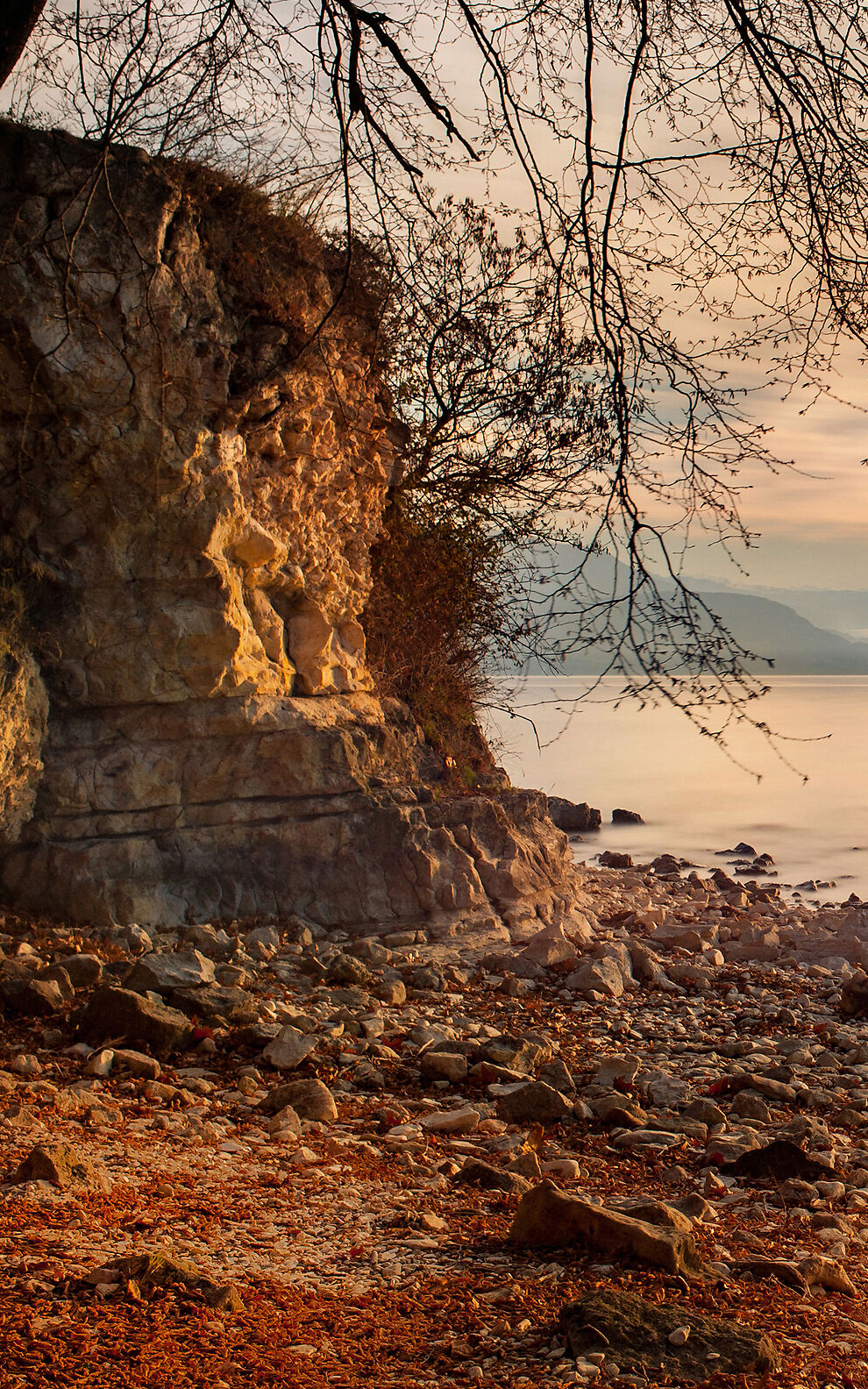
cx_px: 1002
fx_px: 2044
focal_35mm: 54
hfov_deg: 22.4
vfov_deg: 37.5
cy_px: 694
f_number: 9
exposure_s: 30
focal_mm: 35
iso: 100
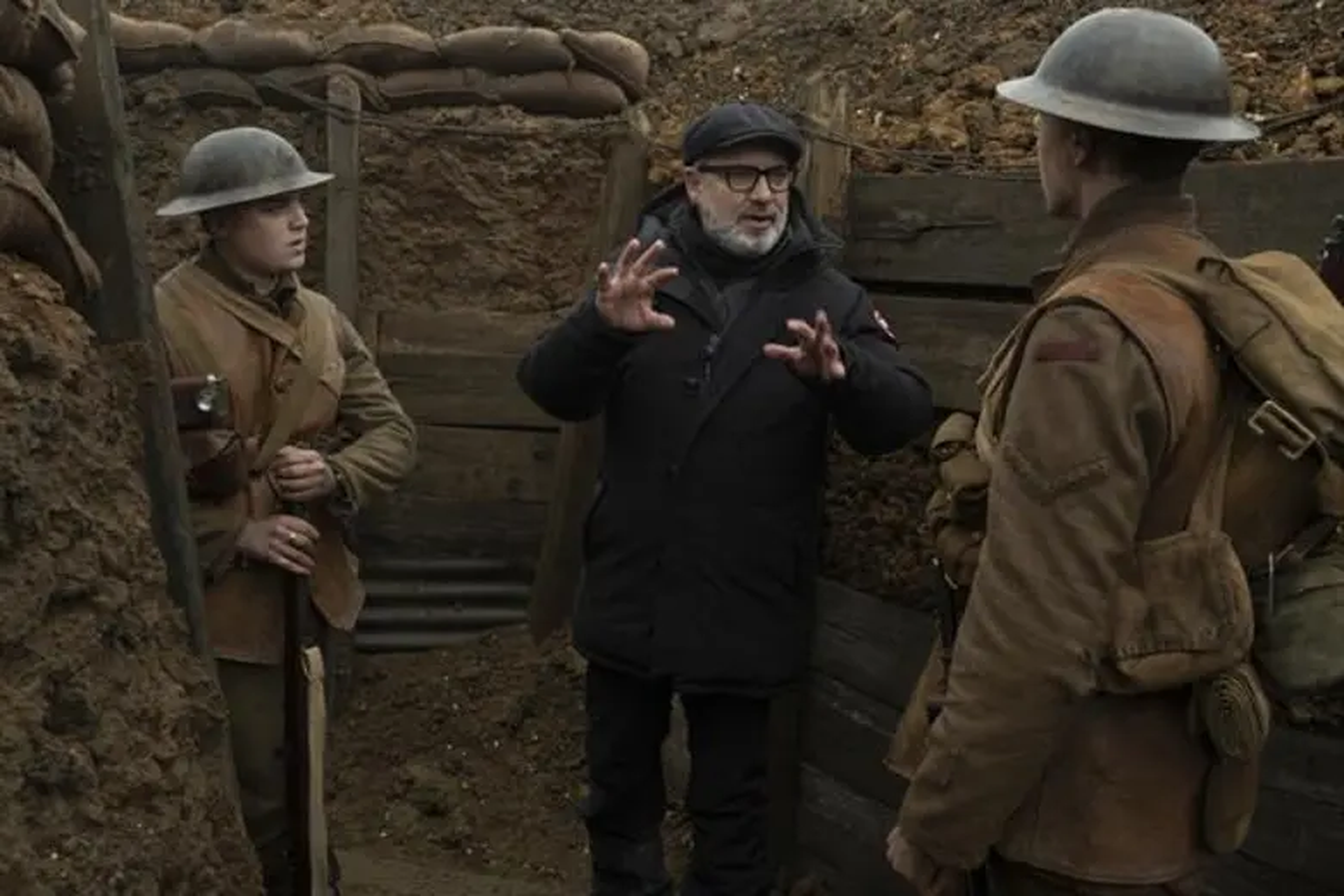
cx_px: 672
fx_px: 1307
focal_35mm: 35
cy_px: 448
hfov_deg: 54.4
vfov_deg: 37.9
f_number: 5
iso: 400
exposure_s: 1/125
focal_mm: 23.4
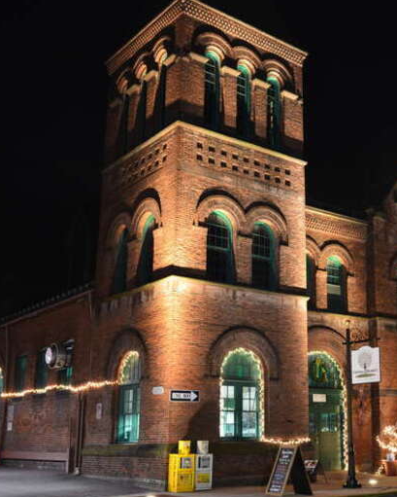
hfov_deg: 32.9
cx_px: 332
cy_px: 255
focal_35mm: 44
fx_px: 646
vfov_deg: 42.0
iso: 400
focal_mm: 20
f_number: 7.1
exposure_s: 2
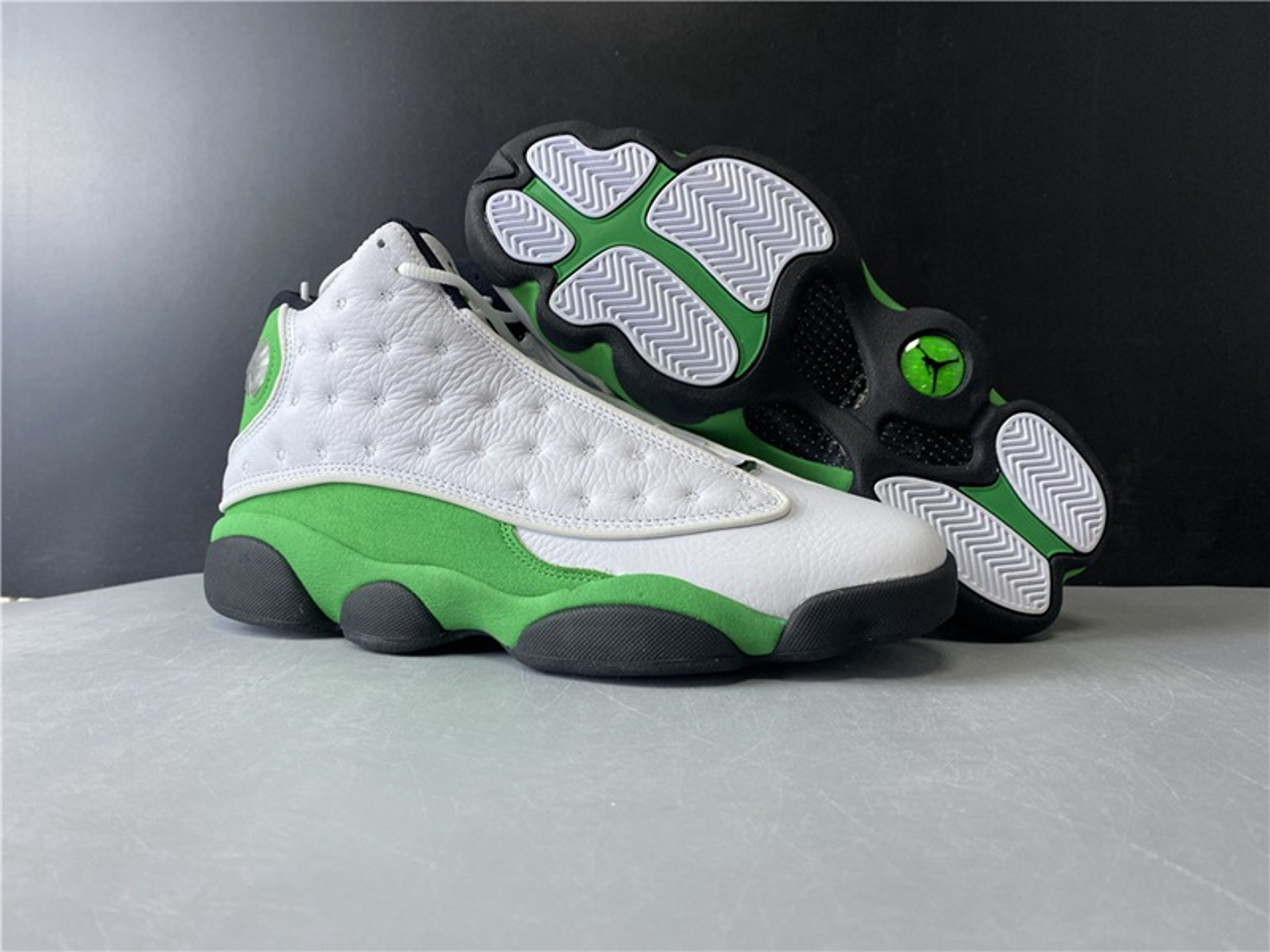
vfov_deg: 53.1
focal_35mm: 26
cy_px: 476
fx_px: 954
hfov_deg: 67.3
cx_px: 635
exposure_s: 1/100
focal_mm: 4.25
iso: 80
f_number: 1.8
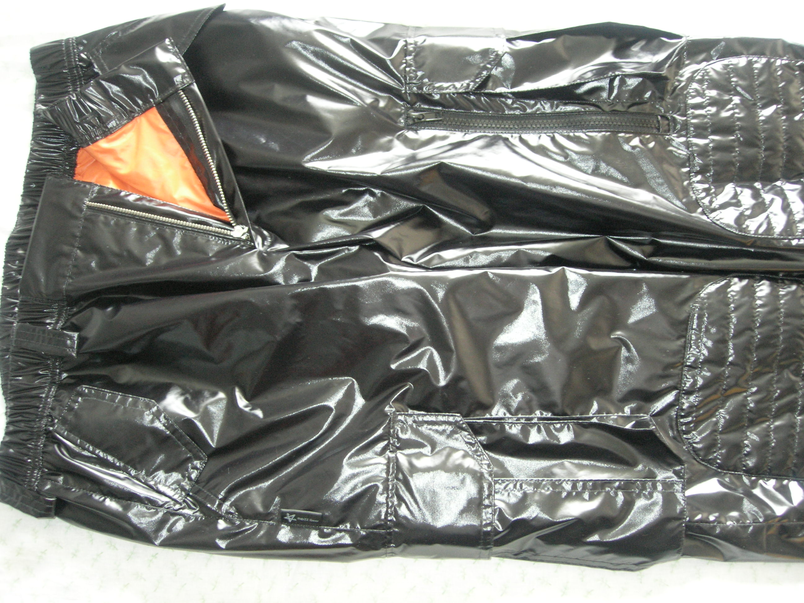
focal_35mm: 38
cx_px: 402
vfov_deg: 37.7
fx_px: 883
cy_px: 302
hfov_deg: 49.0
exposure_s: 1/19.8
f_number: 2.8
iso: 200
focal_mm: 7.8
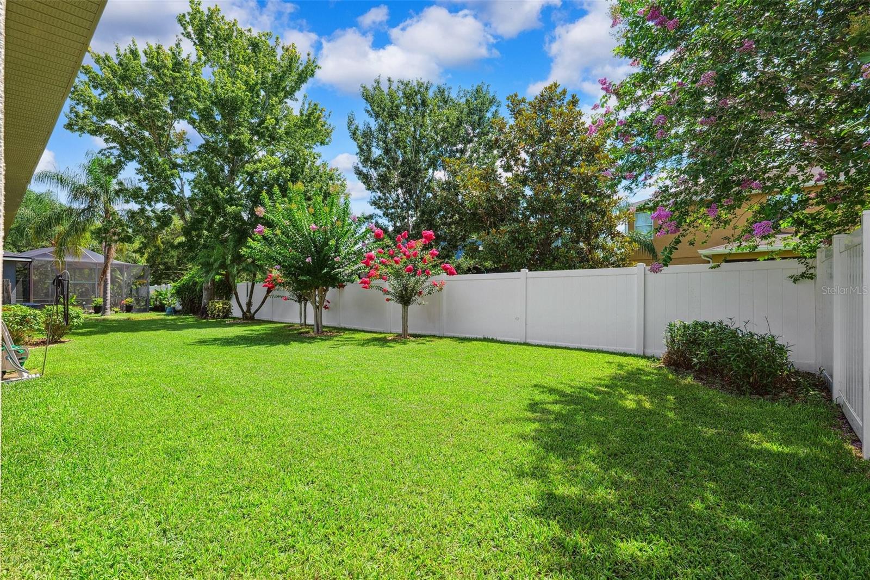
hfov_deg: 100.4
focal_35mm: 15
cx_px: 435
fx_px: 362
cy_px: 290
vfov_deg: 77.3
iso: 400
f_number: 8
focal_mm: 15
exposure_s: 1/320
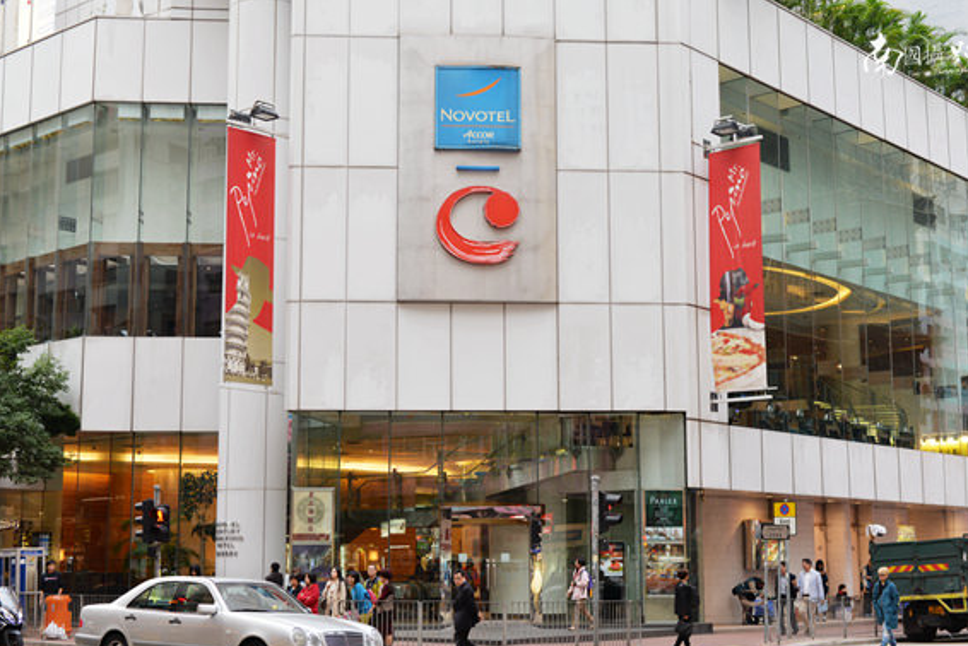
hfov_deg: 37.5
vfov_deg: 25.5
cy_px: 341
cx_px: 493
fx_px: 1426
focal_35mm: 53
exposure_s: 1/80
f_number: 4
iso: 250
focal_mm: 50
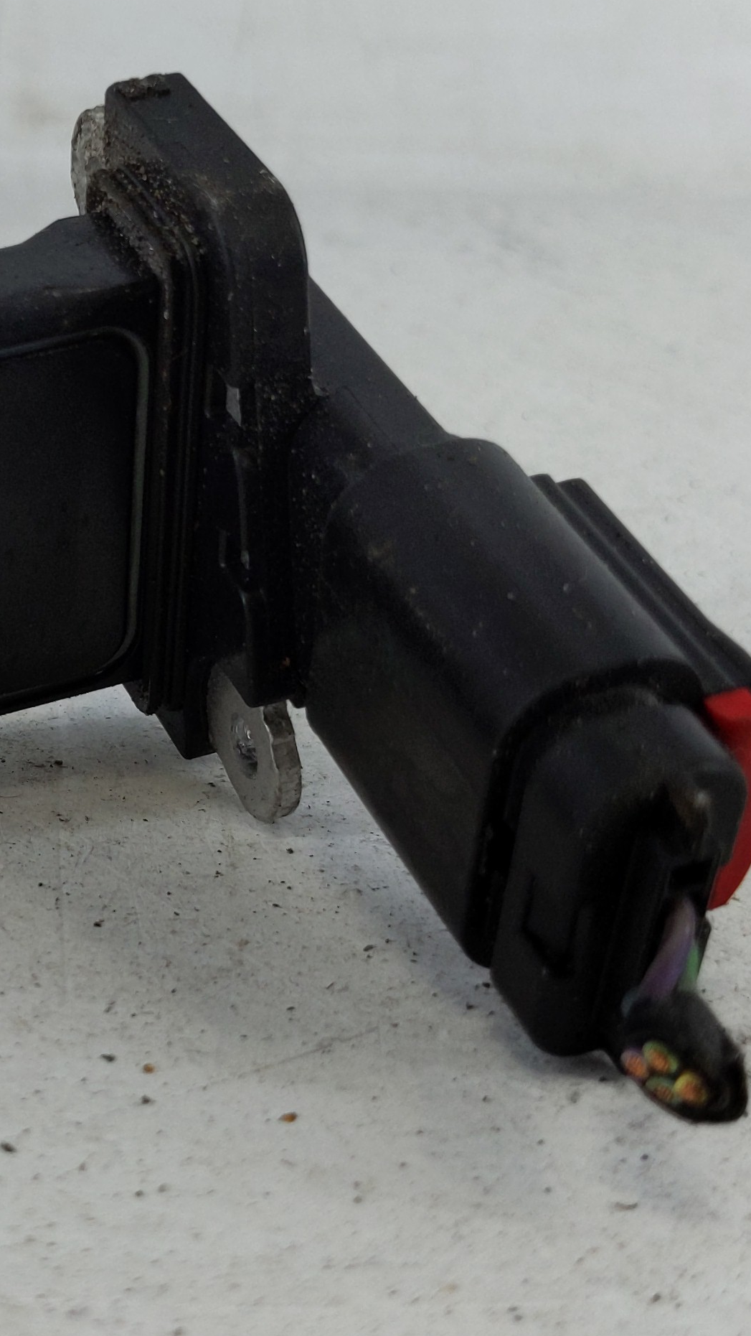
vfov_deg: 35.4
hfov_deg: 19.6
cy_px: 627
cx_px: -47
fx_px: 2088
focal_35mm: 59
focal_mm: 4.38
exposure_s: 1/124
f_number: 1.73
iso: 57
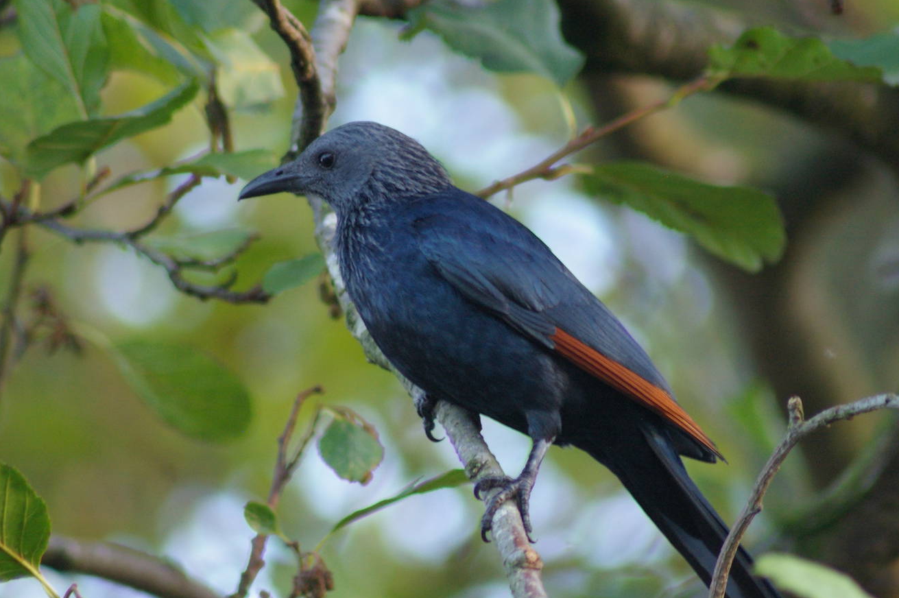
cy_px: 346
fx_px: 13699
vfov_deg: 2.5
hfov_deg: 3.8
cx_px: 470
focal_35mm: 549
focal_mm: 300
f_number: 5.6
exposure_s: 1/45
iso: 800
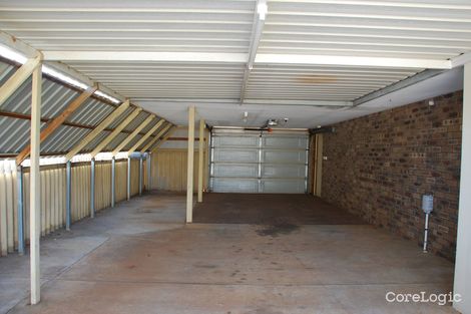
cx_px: 236
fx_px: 353
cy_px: 157
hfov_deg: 67.4
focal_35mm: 27
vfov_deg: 47.9
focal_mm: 18
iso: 200
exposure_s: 1/60
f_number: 4
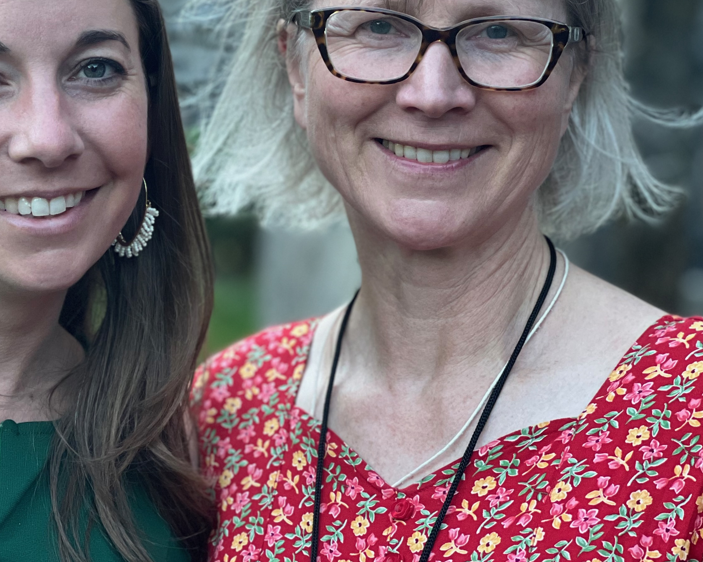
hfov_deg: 14.2
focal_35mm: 135
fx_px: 2809
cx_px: 187
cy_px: 148
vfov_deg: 11.4
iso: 125
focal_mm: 9
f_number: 2.8
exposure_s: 1/121
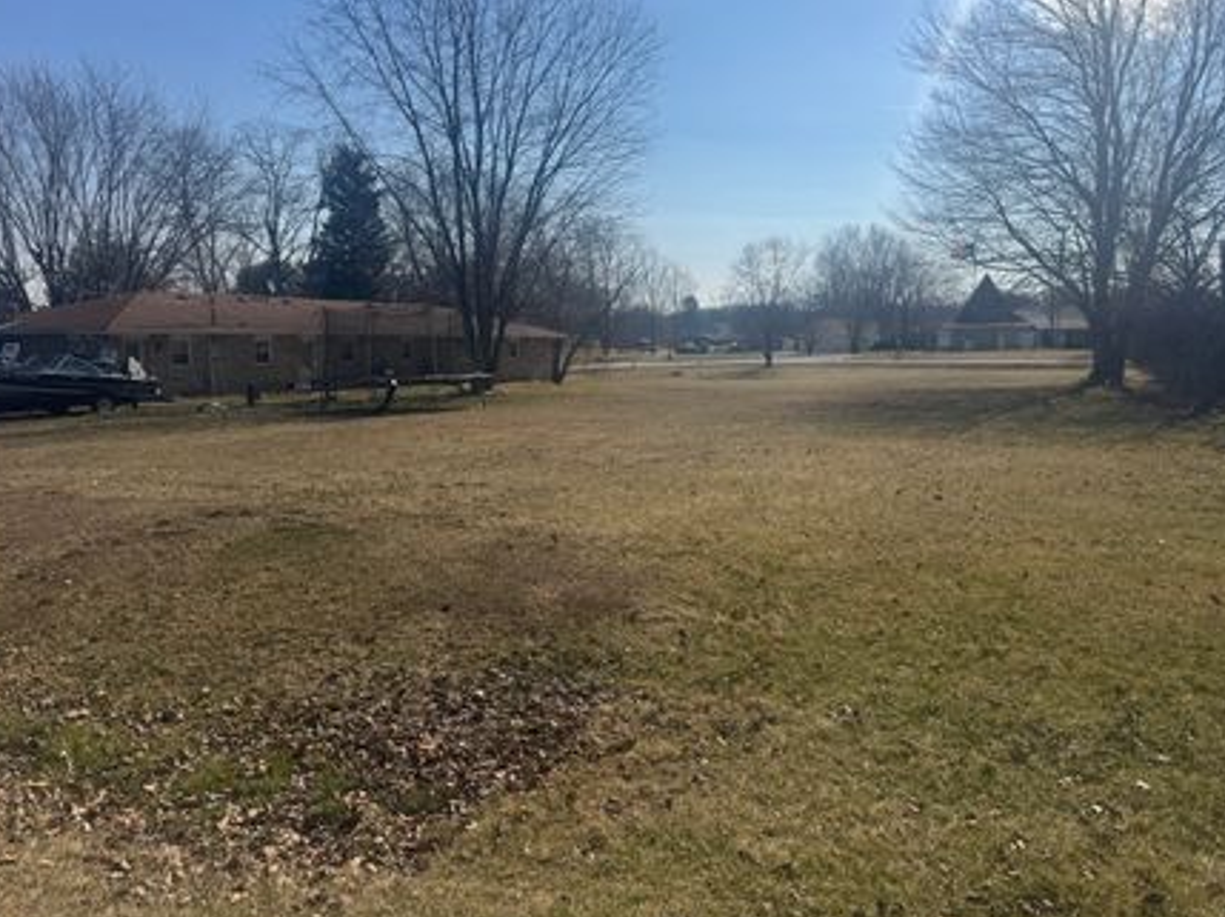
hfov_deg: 63.5
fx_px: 990
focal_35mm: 28
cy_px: 436
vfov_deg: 49.7
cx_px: 628
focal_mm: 6.76
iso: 80
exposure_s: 1/9009
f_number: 1.78
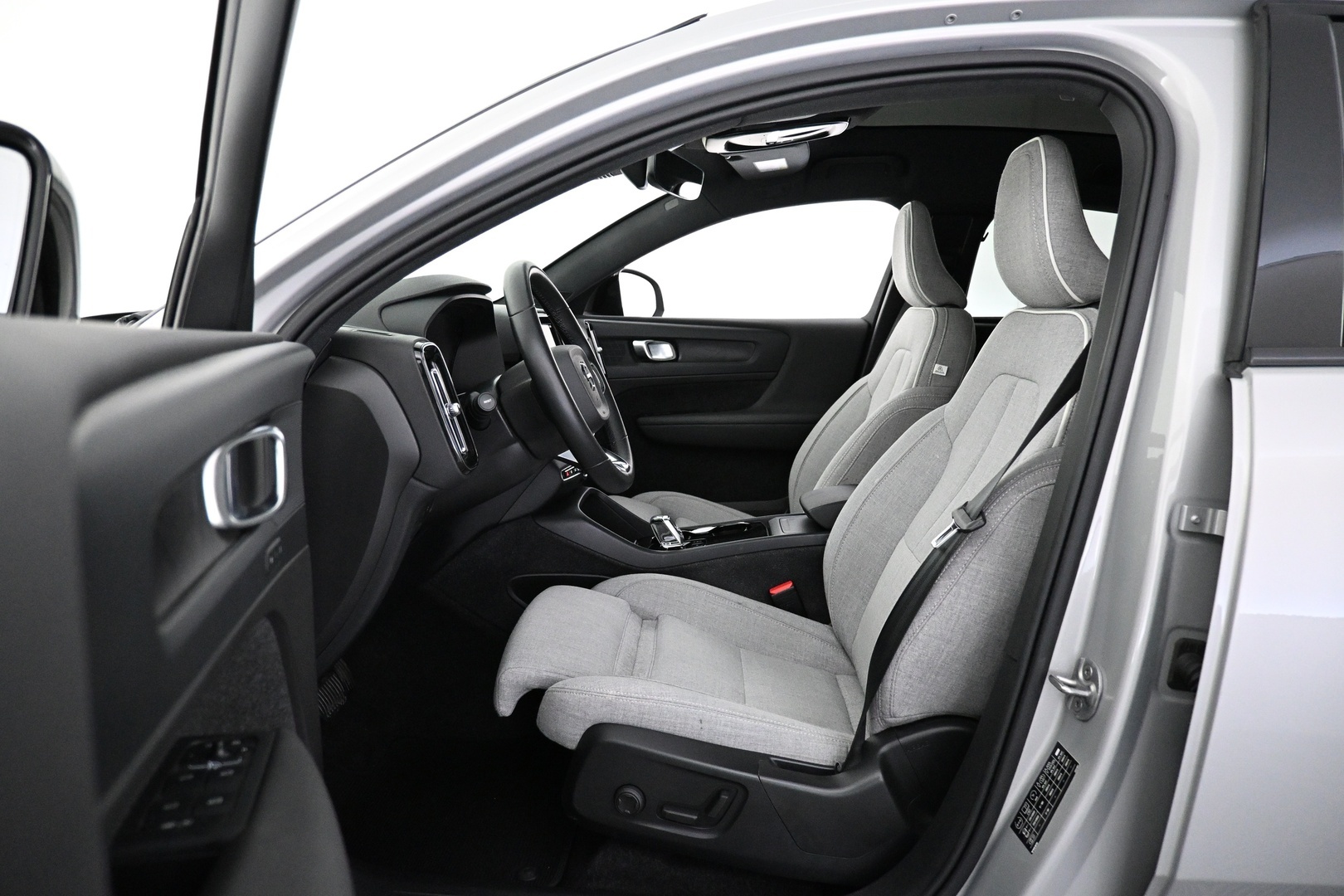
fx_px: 896
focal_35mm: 24
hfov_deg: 73.7
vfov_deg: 53.1
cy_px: 448
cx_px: 672
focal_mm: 16
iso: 4000
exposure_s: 1/80
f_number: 3.5
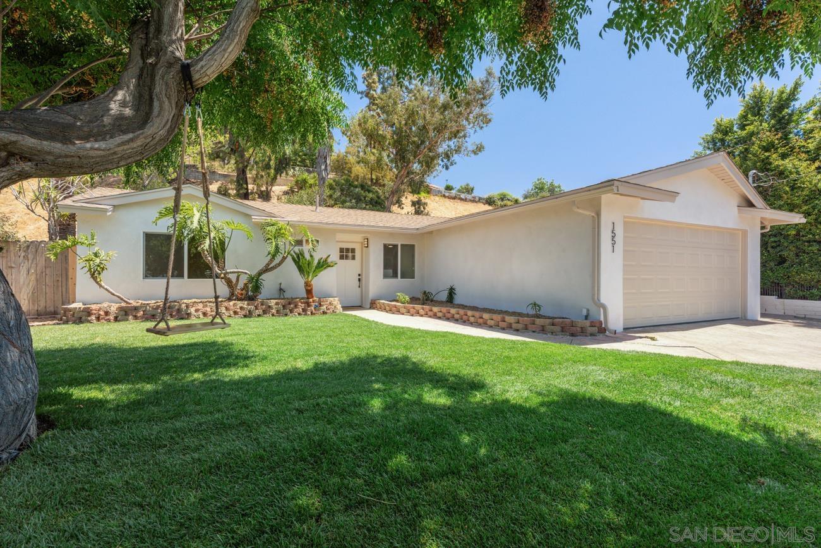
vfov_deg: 73.8
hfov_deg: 96.7
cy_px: 274
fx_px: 365
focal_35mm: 16
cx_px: 410
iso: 400
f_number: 8
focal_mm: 16
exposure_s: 1/250
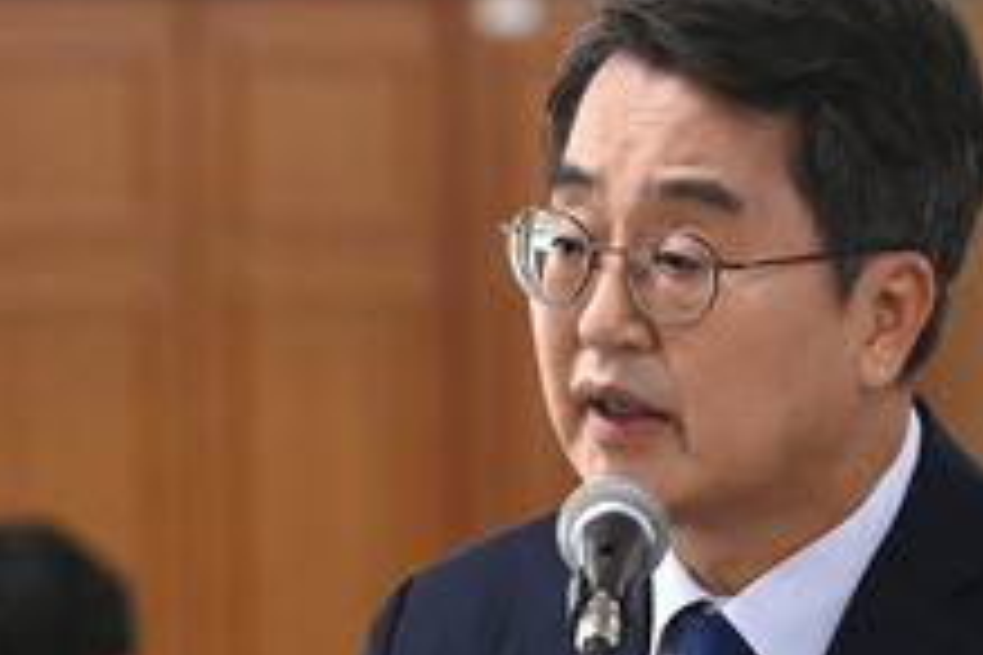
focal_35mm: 548
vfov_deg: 2.5
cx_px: 539
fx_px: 14962
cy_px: 704
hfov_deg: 3.8
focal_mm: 200
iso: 3200
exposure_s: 1/250
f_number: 5.6
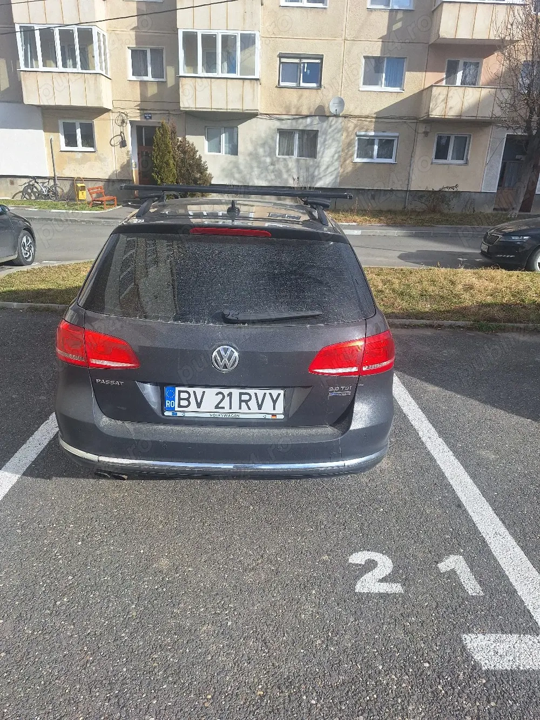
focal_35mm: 23
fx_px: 478
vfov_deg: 73.9
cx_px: 270
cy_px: 360
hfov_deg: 58.9
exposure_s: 1/3333
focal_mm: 5.54
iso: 40
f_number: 1.8
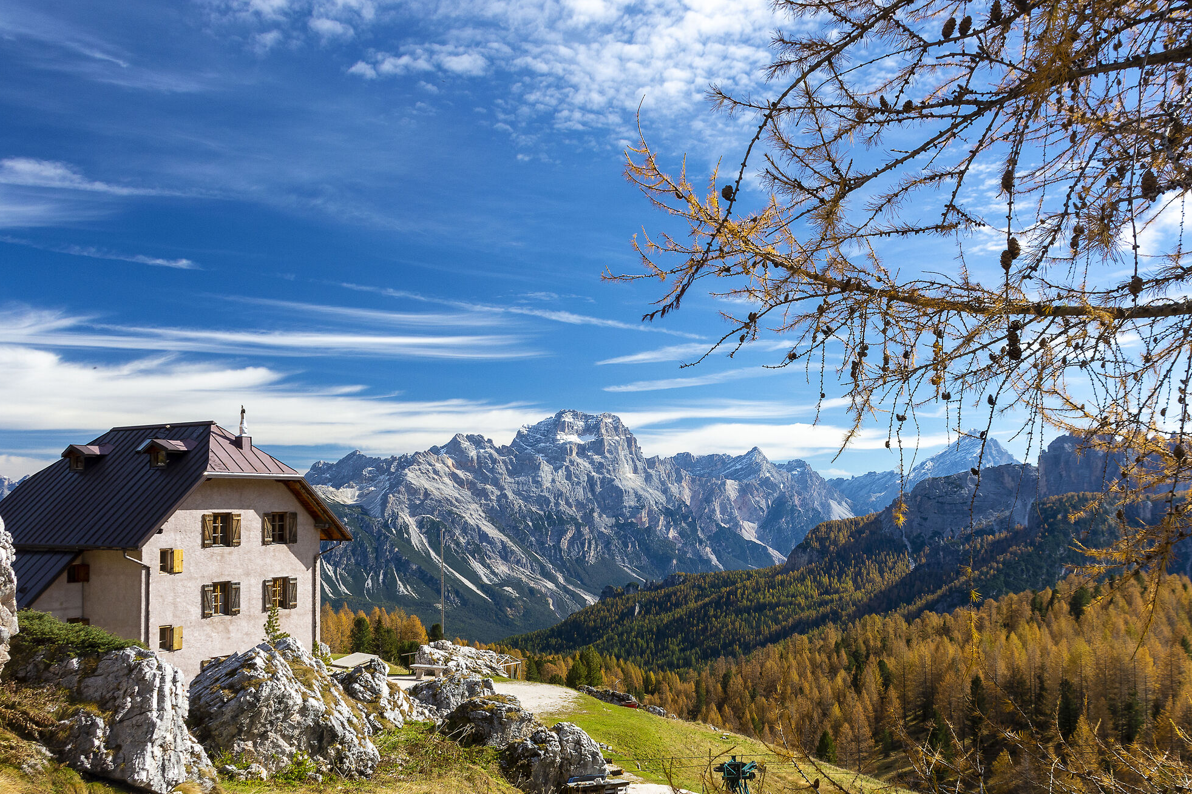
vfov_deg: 39.9
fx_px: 1092
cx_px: 661
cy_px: 456
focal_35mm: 33
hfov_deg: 57.1
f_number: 9
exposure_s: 1/160
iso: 200
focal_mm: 18
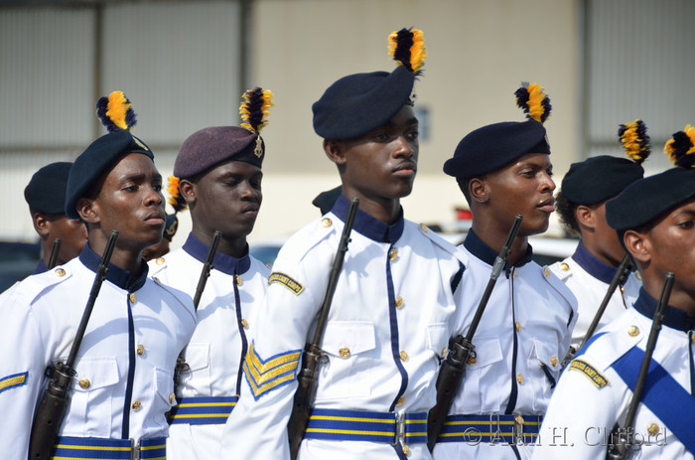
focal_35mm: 300
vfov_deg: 4.6
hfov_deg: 6.9
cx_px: 348
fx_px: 5777
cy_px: 230
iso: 100
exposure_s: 1/400
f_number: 5.6
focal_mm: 200
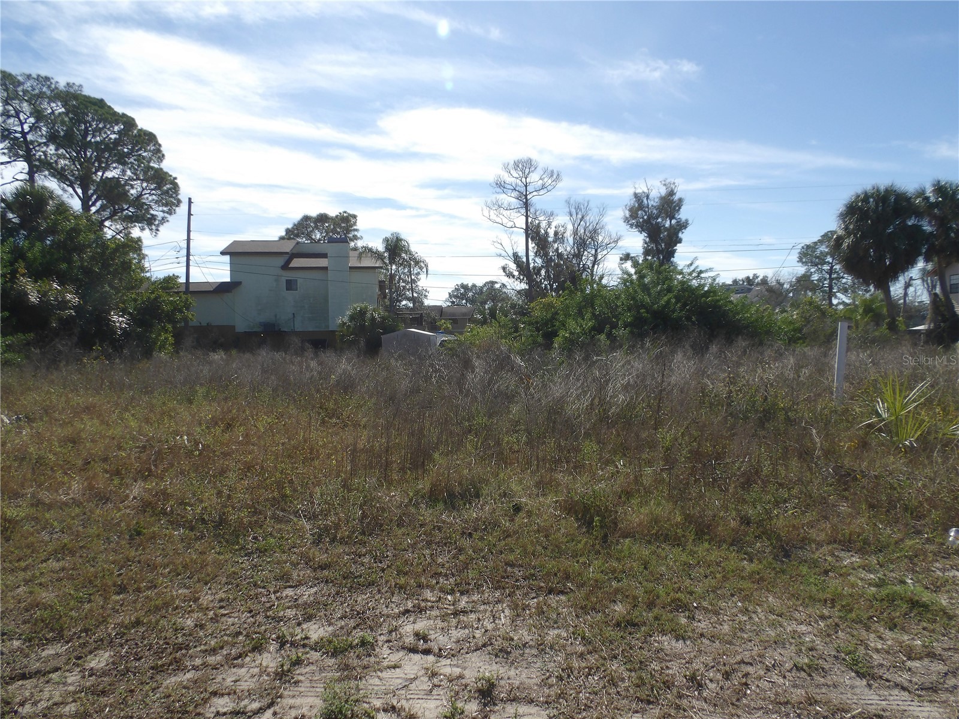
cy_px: 360
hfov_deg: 73.9
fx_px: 637
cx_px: 480
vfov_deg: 58.9
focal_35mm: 23
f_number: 4.1
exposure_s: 1/887
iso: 100
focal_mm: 4.2
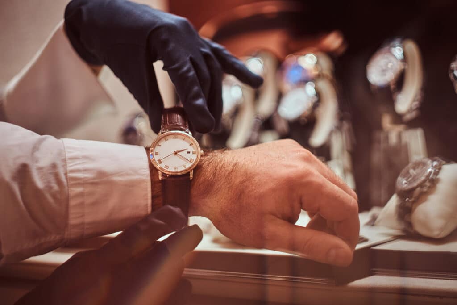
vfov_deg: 16.3
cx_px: 228
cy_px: 152
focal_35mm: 84
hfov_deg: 24.2
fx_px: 1066
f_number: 1.4
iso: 250
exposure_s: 1/500
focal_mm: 56
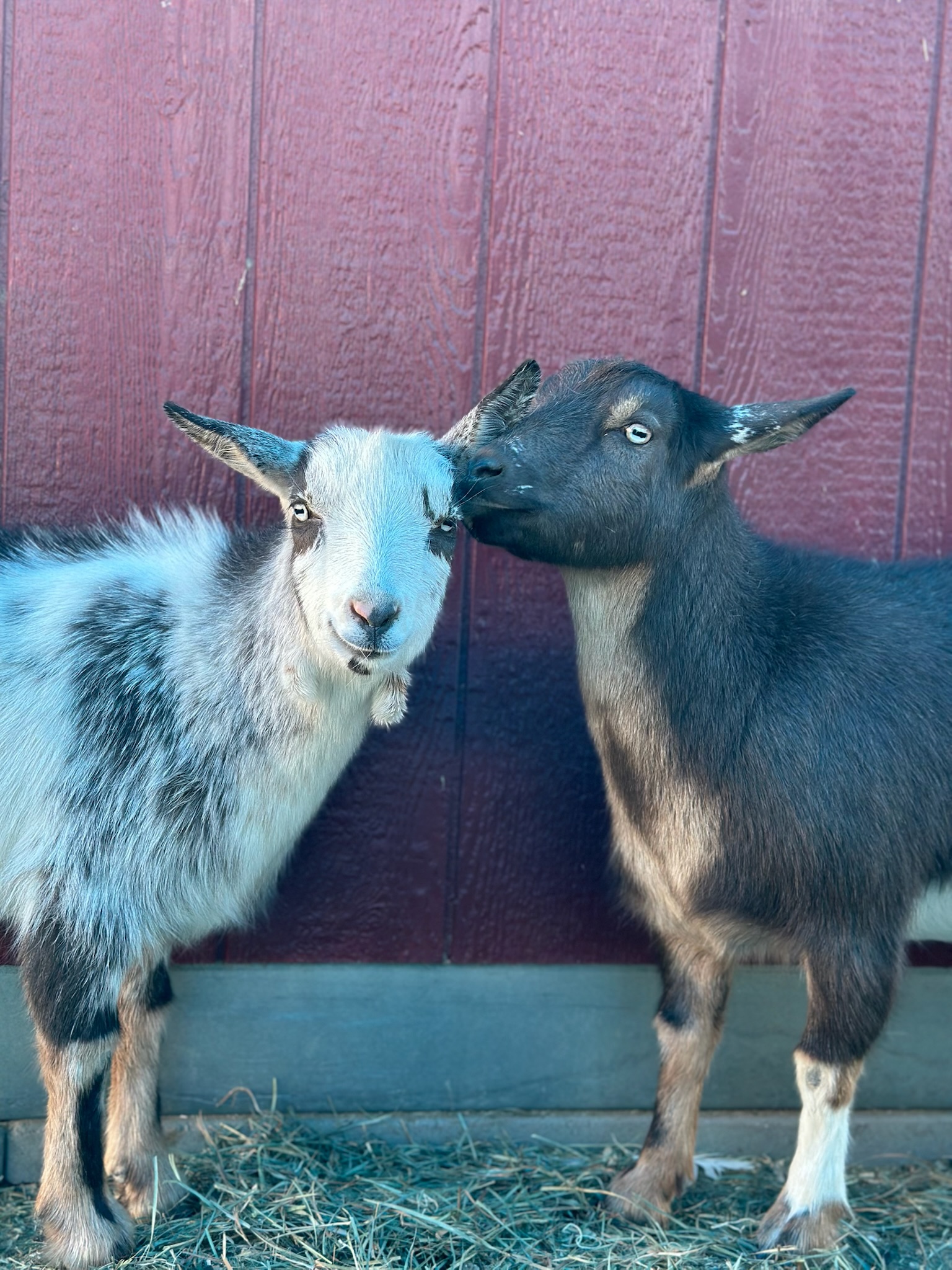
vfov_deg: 39.7
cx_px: 476
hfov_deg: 30.3
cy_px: 635
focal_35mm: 48
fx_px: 1760
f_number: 1.78
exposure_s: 1/121
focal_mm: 6.86
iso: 100
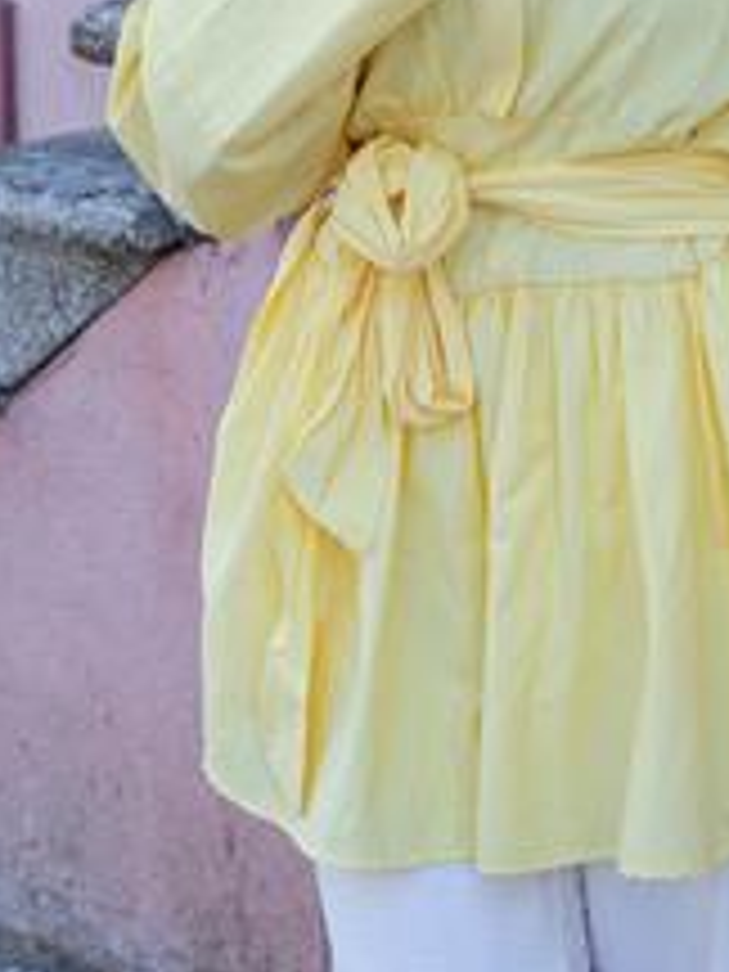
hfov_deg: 11.7
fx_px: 3538
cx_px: 662
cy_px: 20
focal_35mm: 126
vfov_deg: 15.4
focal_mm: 64.1
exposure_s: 1/200
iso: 320
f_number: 7.1
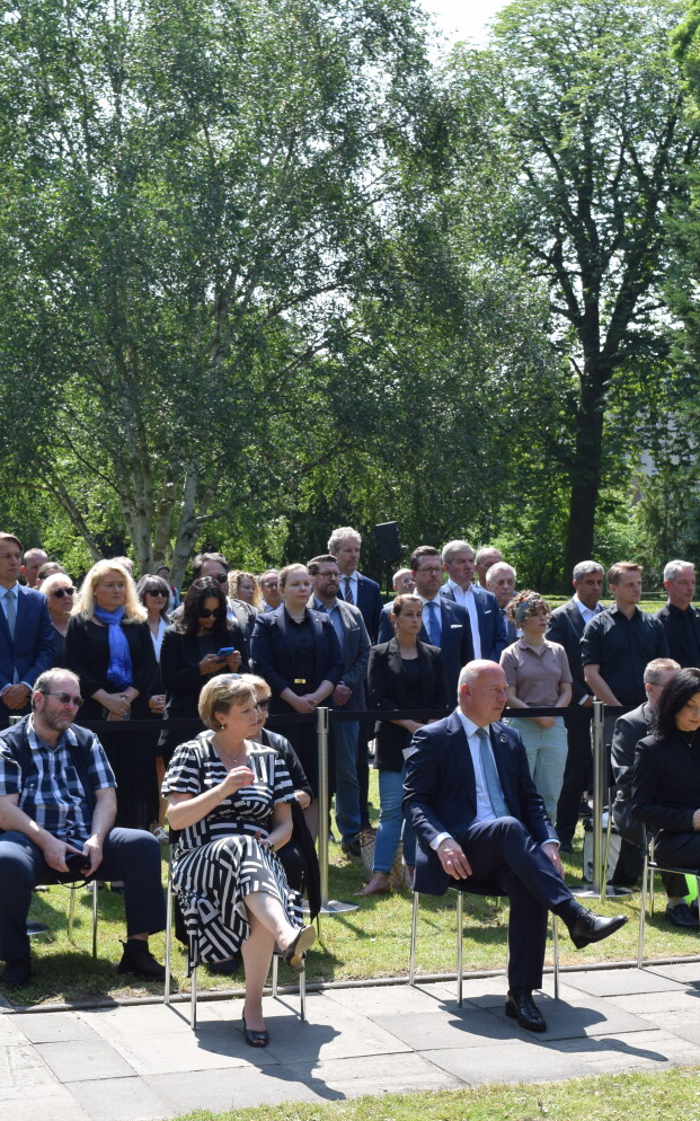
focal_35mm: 60
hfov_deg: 21.6
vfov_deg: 34.0
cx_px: 291
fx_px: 1832
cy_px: 562
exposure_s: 1/250
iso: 200
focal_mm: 26
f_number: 8
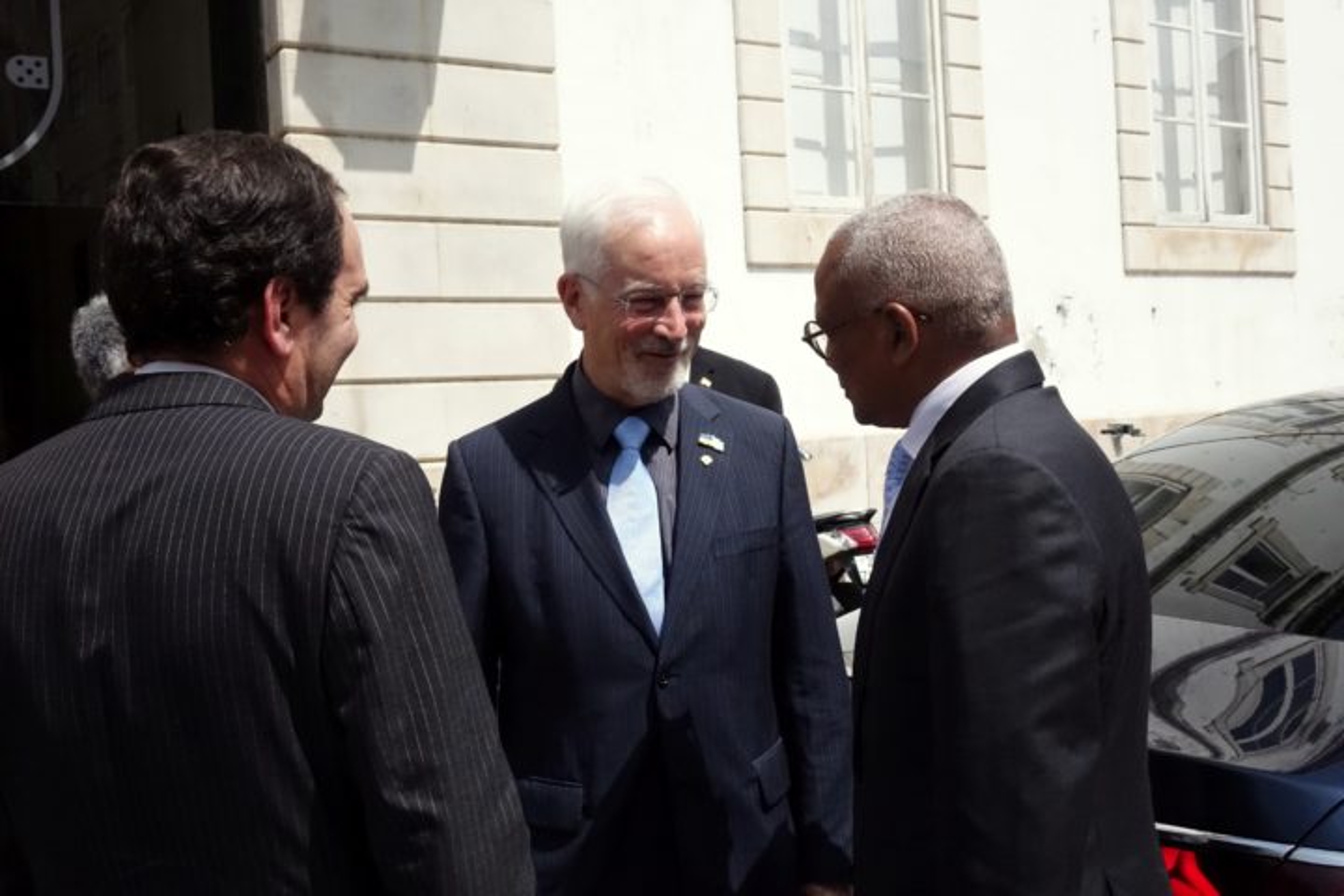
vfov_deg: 35.1
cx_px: 672
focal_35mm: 38
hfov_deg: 50.7
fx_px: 1419
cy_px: 448
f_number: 5.6
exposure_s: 1/800
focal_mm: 13.94
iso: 2000
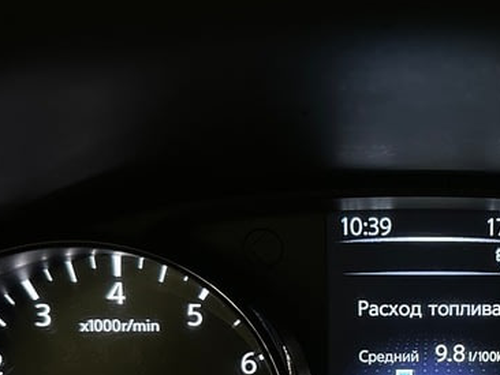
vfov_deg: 24.1
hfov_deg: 31.3
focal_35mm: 59
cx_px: 444
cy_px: 343
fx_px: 853
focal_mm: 6.86
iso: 400
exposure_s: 1/56
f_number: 1.78
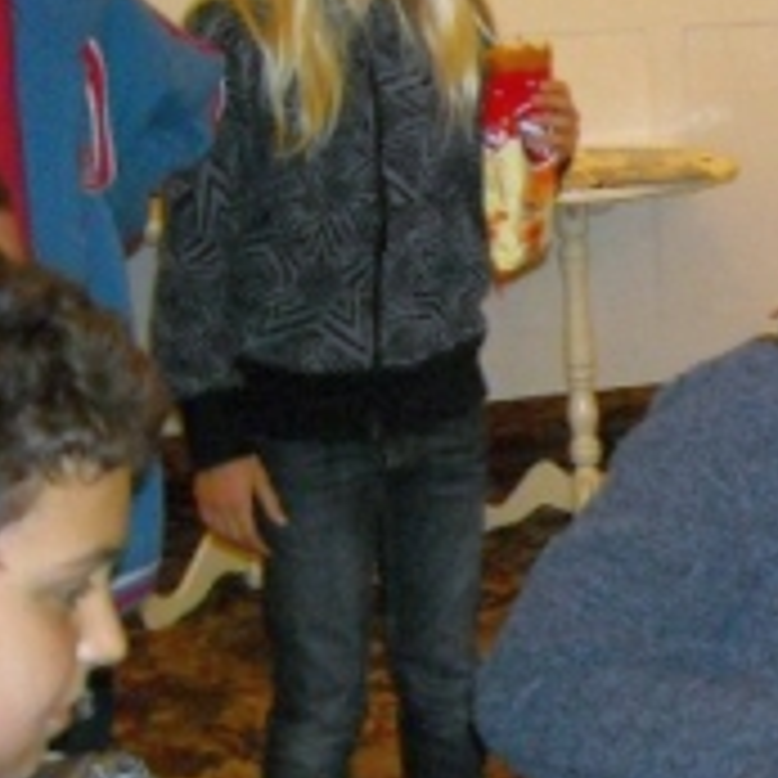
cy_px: 434
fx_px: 2416
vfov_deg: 18.3
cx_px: 1187
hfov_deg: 16.6
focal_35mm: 95
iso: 400
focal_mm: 5.7
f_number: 2.8
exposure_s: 1/60
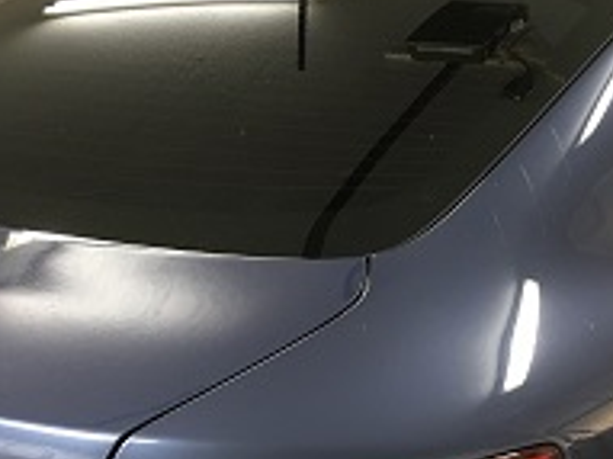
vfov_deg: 20.7
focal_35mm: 70
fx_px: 1239
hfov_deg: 27.4
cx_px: 472
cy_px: 380
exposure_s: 1/30
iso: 100
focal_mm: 4.15
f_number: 2.2
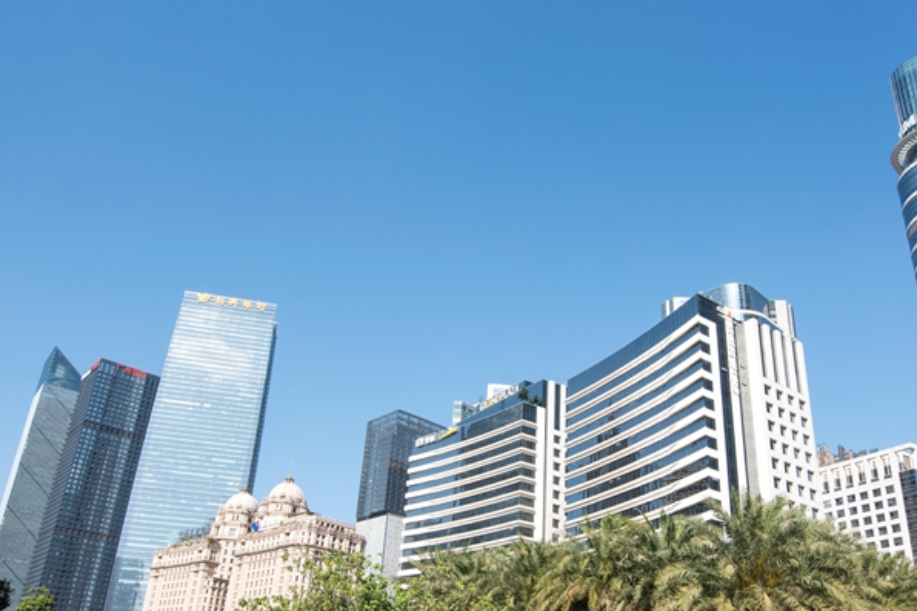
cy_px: 413
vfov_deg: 44.2
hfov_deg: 63.5
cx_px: 509
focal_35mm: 29
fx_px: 738
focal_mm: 16
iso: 125
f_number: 14
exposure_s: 1/125
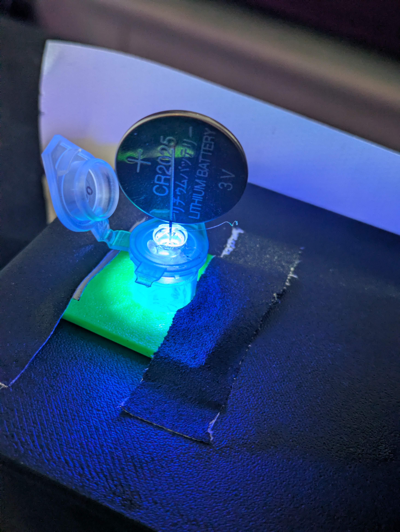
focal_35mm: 51
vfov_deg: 37.5
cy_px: 266
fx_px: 785
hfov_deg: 28.6
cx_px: 200
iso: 46
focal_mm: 5.43
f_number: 1.89
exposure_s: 1/60
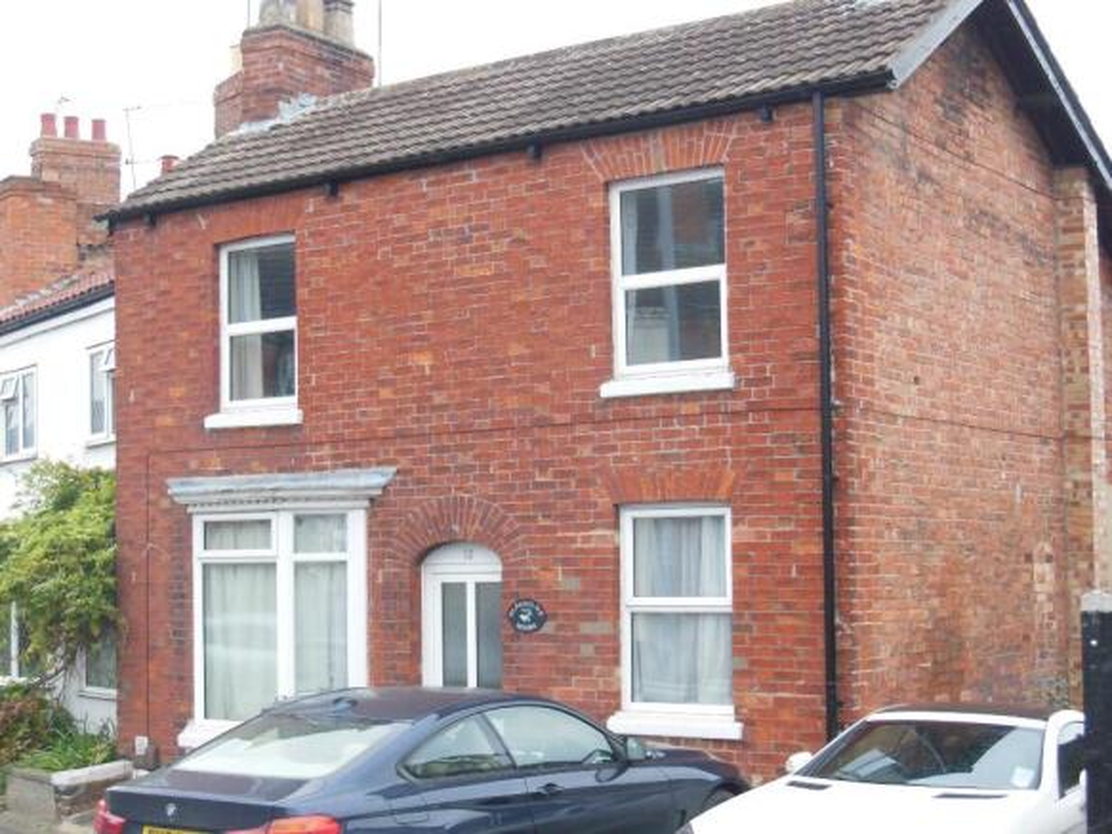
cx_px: 556
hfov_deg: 32.2
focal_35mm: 60
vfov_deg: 24.4
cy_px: 417
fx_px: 1927
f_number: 5
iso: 400
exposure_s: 1/50
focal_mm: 10.7
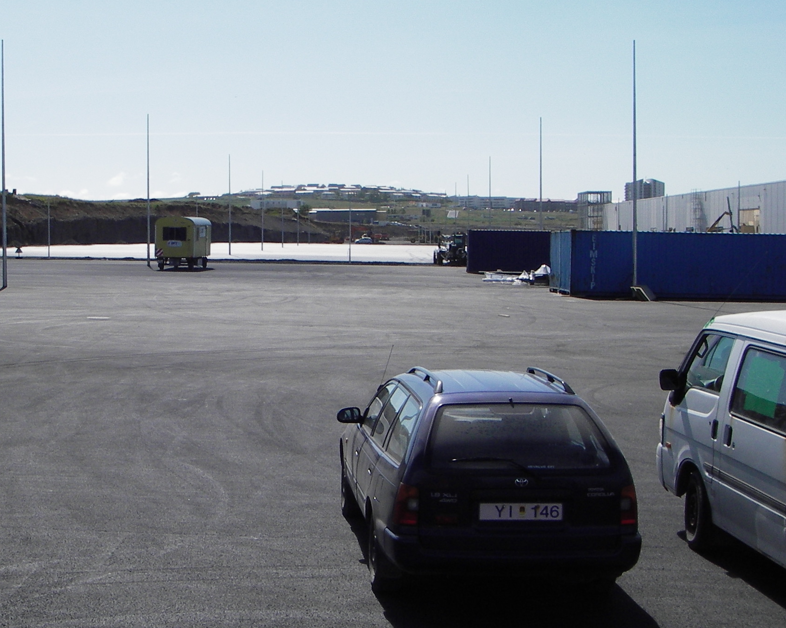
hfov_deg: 33.2
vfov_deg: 27.1
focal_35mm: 56
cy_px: 305
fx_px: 1302
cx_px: 238
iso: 50
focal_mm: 6.3
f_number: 6.6
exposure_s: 1/320
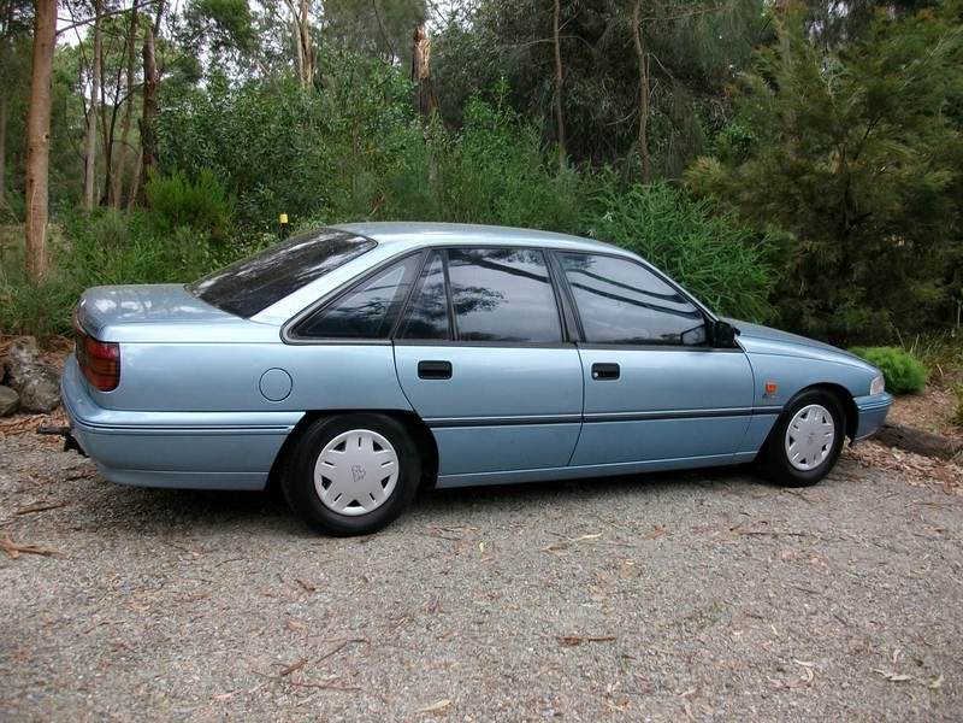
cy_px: 362
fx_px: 890
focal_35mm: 32
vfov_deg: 44.2
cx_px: 482
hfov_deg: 56.8
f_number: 2.9
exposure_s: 1/96.2
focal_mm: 5.7
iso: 80
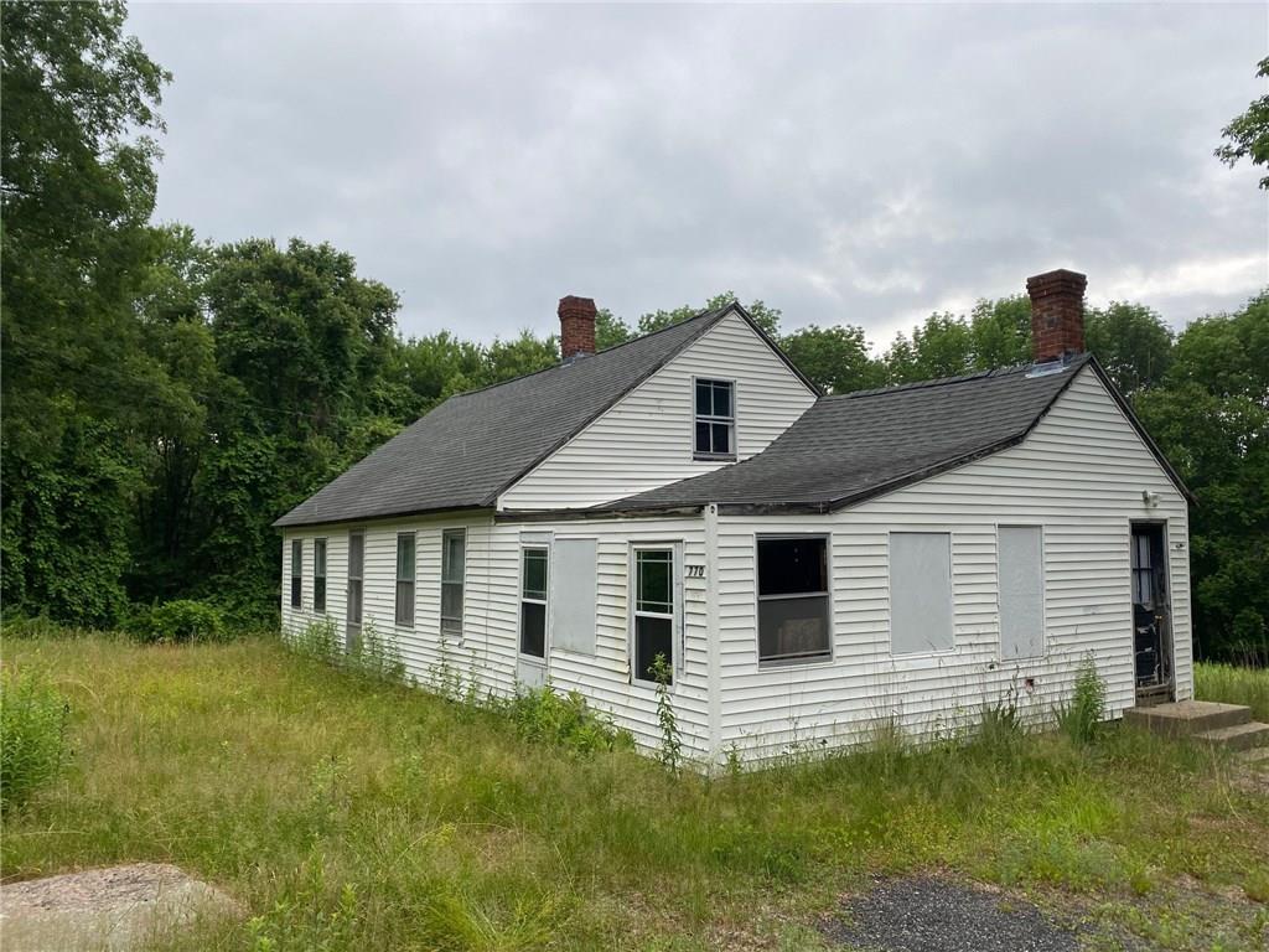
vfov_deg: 53.1
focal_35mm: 26
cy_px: 476
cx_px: 634
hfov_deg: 67.3
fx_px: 953
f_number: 1.8
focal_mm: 4.25
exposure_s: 1/475
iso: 32
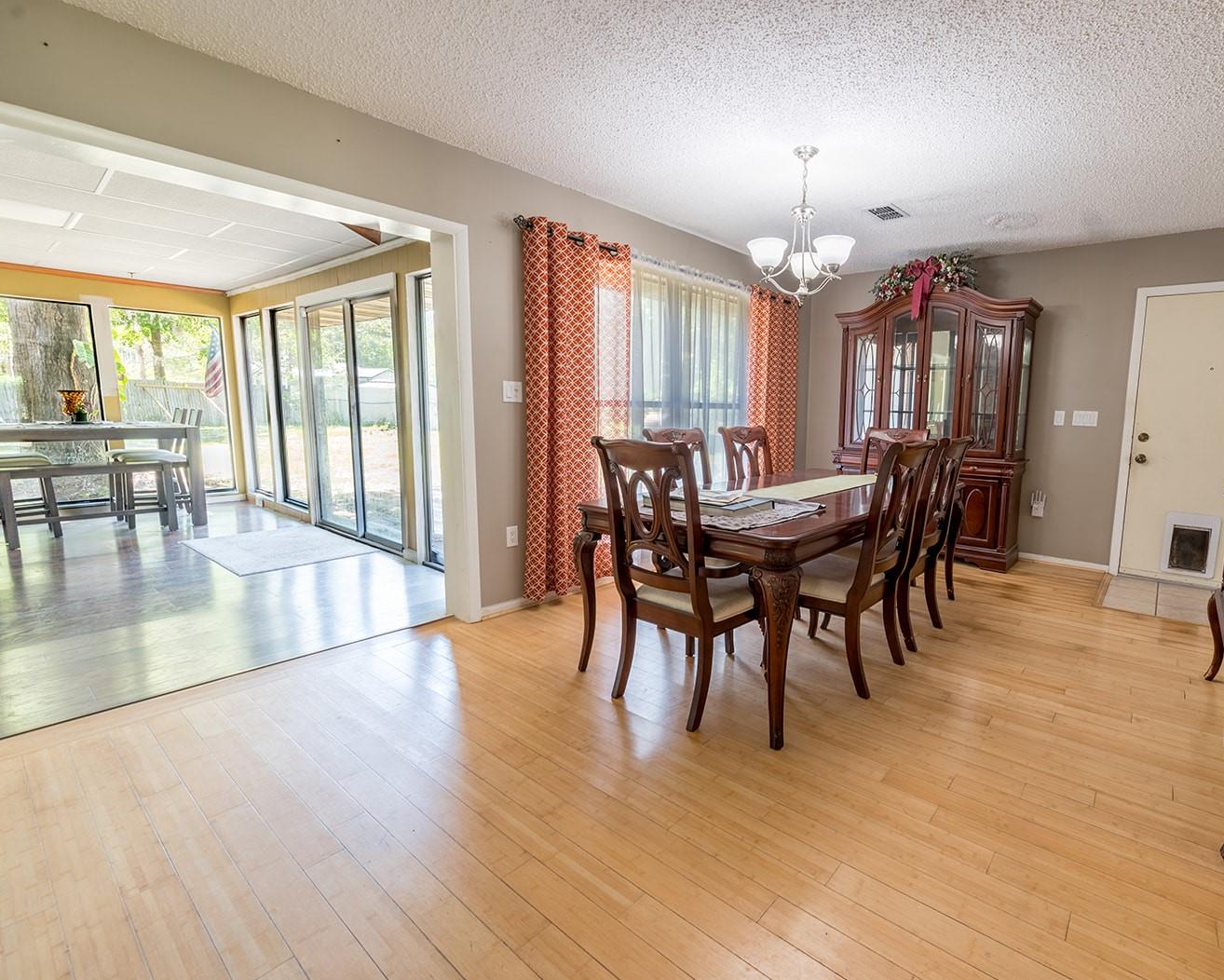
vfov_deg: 80.4
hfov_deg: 91.8
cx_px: 738
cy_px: 484
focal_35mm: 16
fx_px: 580
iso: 200
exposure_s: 1/20
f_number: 8
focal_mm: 14
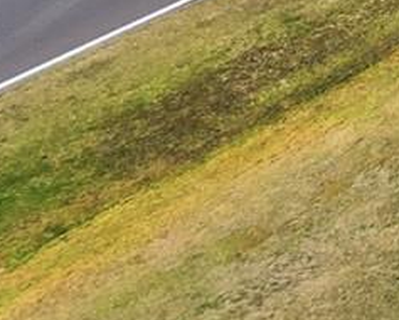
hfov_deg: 8.9
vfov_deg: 9.4
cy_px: -219
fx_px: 1867
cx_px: 1335
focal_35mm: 158
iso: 100
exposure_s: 1/500
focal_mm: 6.7
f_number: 1.7
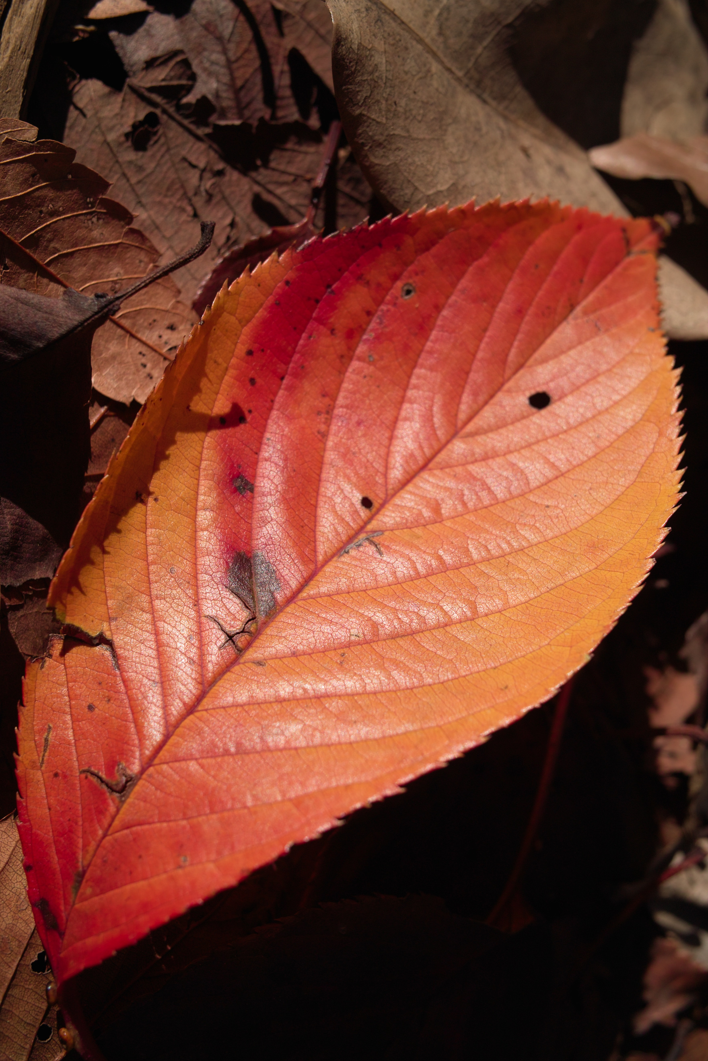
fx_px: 1209
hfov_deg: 32.6
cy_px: 530
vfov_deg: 47.4
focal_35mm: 41
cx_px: 354
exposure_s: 1/320
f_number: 7.1
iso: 100
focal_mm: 24.2
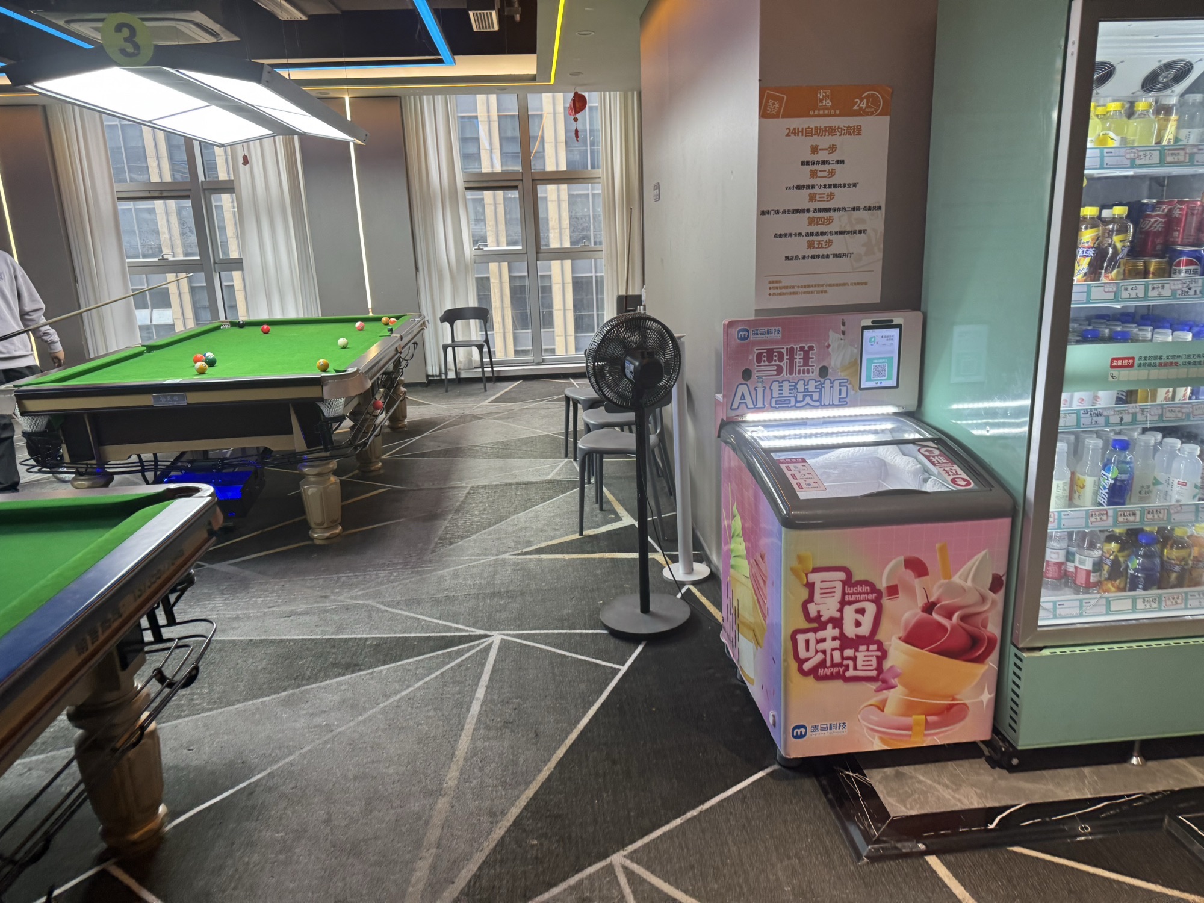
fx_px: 835
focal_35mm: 24
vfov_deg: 56.8
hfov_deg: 71.6
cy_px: 452
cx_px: 602
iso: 125
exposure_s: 1/100
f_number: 1.78
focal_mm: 6.76
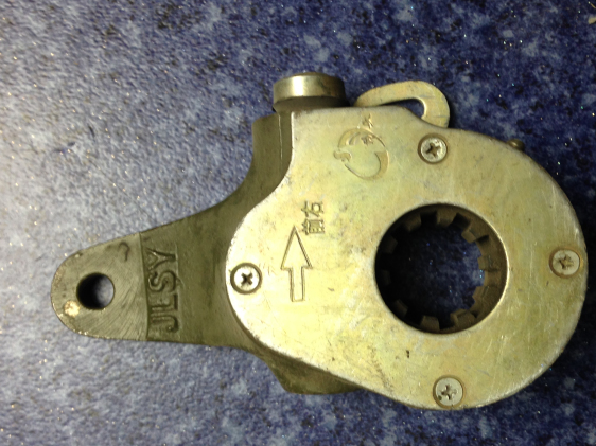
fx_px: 809
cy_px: 219
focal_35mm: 47
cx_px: 333
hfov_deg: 40.4
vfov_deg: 30.9
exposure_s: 1/20
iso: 50
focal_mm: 4.12
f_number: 2.4
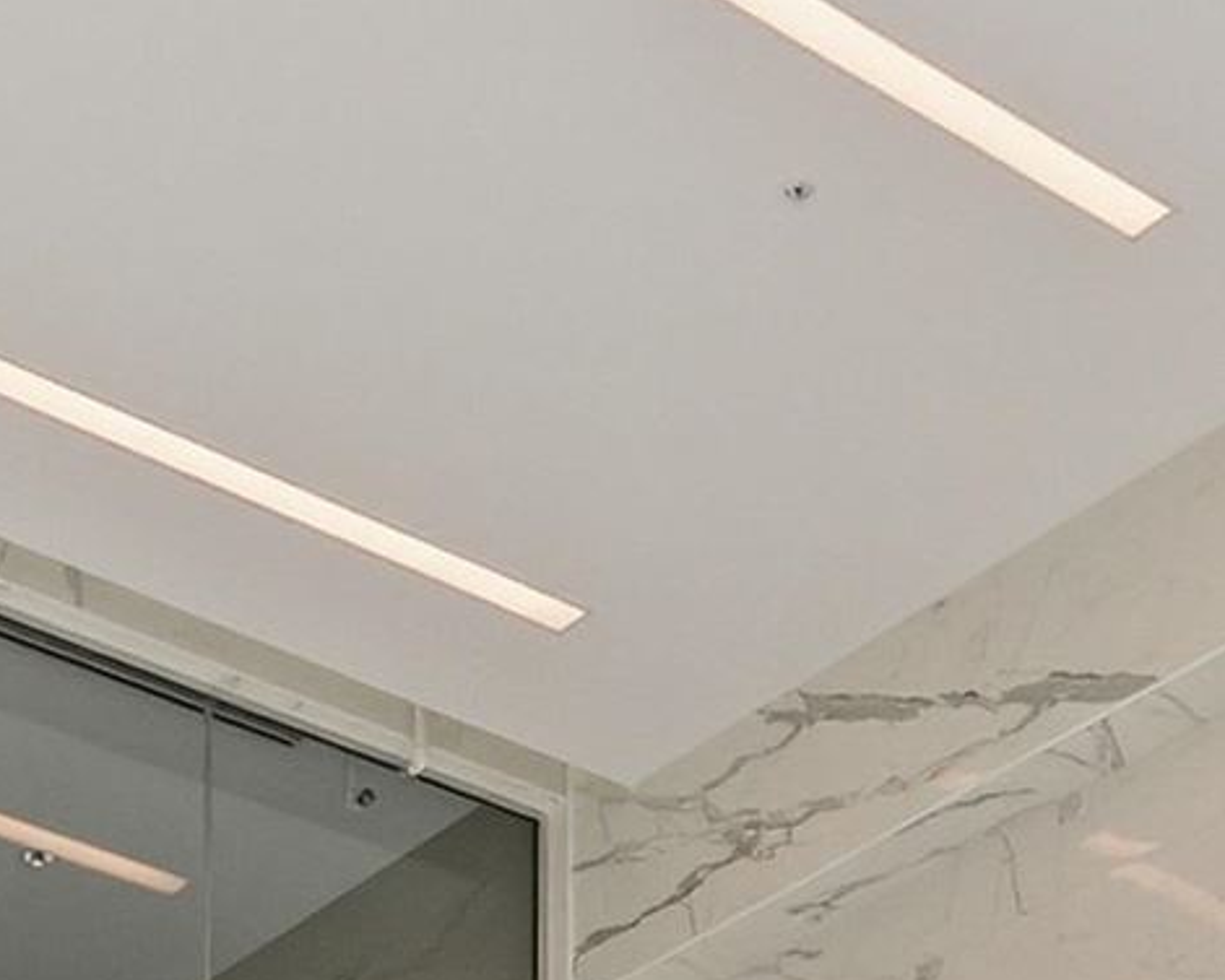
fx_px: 3554
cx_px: 320
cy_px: 2645
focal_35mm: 98
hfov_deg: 19.4
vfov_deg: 11.6
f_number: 8
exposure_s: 1/250
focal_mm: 16
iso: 64
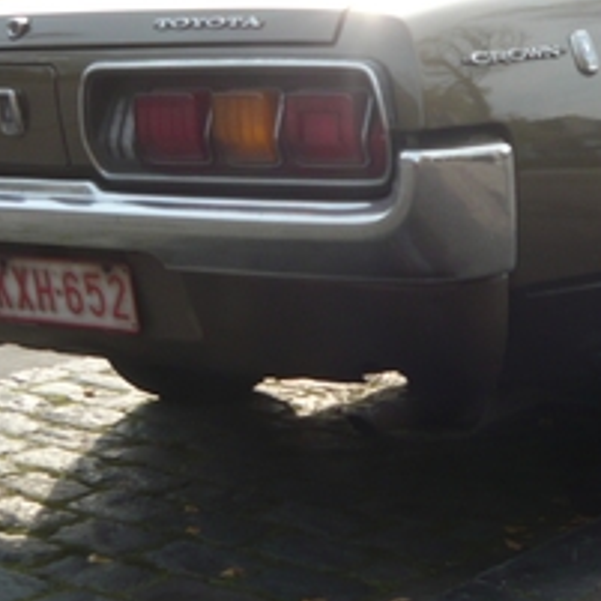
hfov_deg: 19.8
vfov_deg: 19.9
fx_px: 1709
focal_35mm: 87
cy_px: 194
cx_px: 472
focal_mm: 5.5
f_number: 2.8
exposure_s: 1/400
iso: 100
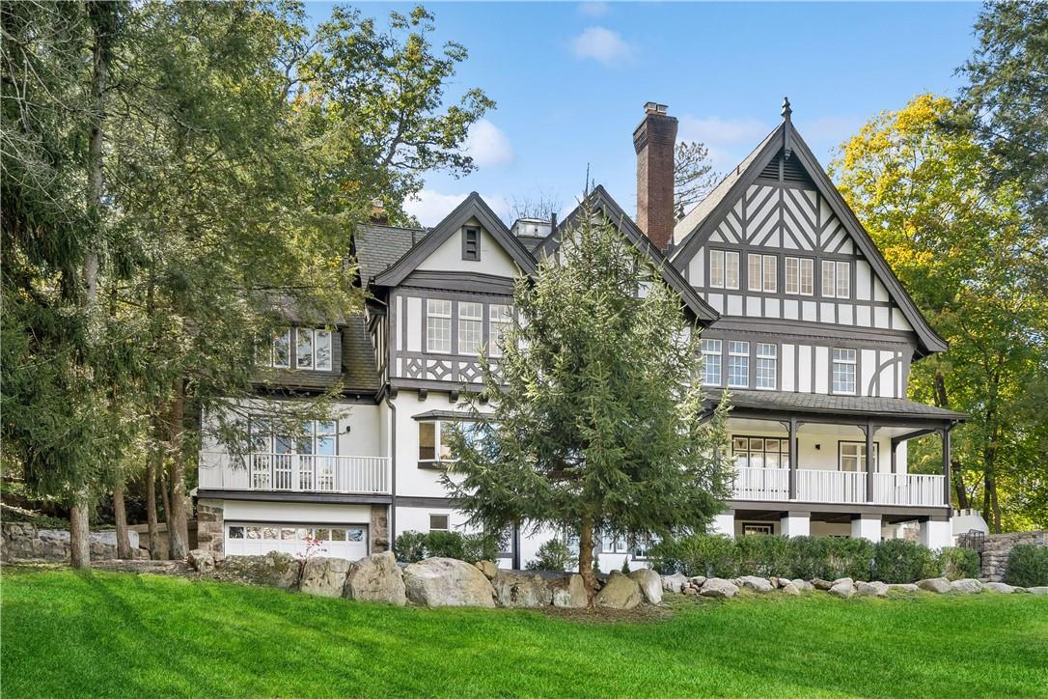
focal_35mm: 36
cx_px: 524
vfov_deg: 36.9
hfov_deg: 53.1
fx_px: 1048
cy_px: 350
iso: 200
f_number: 8
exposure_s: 1/160
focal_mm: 24
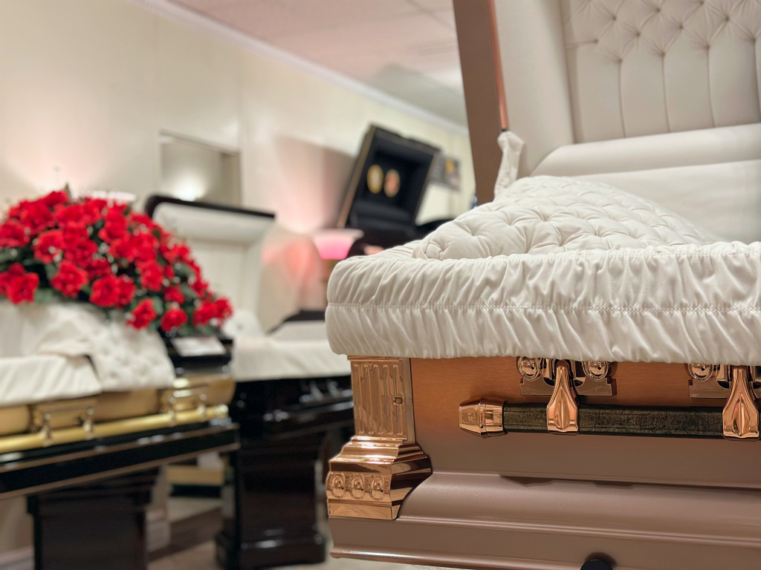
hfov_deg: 39.7
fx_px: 1055
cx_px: 380
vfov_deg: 30.3
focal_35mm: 48
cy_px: 285
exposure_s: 1/120
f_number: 1.78
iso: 100
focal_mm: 6.86
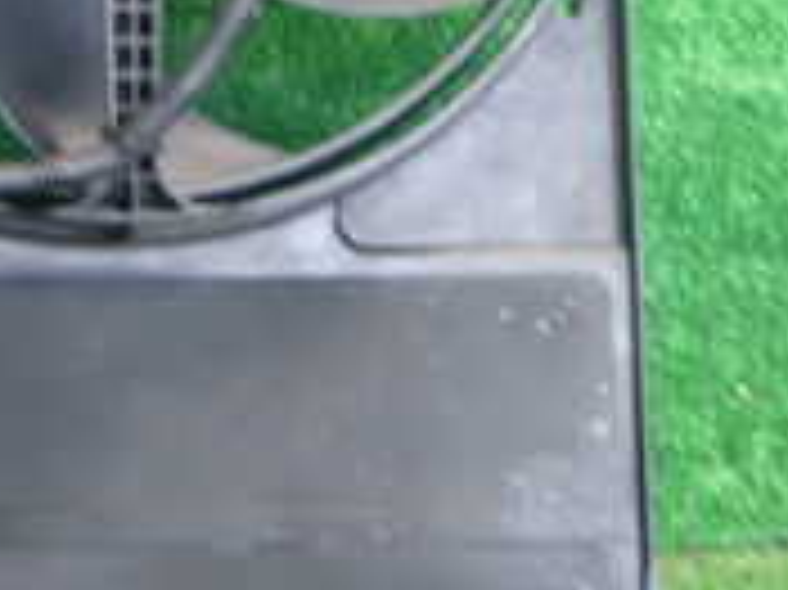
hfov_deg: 18.1
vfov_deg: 14.2
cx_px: -167
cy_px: 95
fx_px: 2343
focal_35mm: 103
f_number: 2.3
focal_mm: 5.4
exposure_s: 1/30
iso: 500
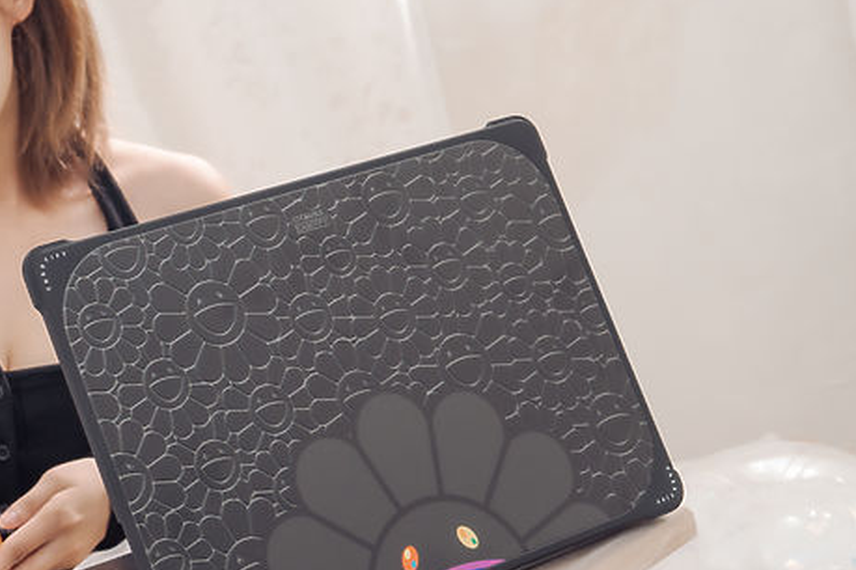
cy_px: 284
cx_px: 56
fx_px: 2092
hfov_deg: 22.5
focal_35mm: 88
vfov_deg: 15.5
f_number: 5.6
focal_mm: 46
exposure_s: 1/60
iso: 1000
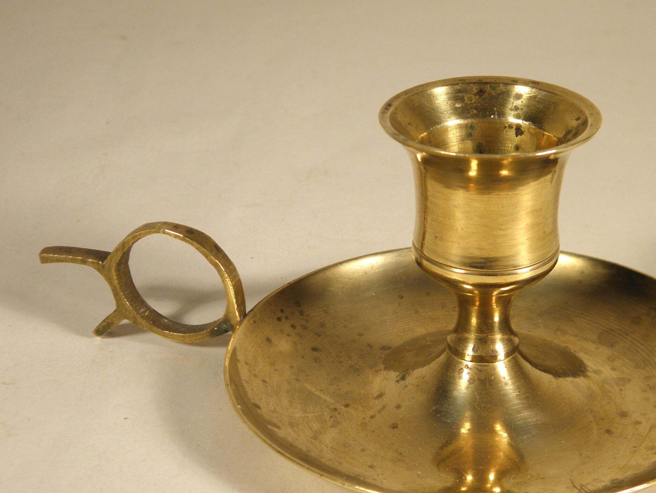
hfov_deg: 28.4
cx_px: 433
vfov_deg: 21.6
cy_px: 312
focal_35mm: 68
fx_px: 1289
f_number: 4
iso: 100
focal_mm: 9.1
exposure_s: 1/50
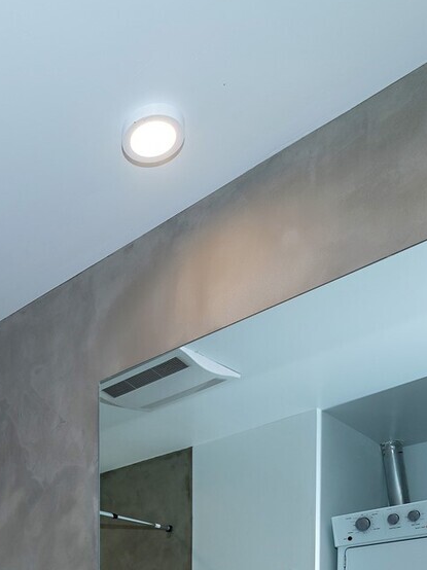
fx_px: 658
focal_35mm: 40
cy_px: 660
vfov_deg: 37.3
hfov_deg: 33.8
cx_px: 34
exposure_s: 1/50
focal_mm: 16
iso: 200
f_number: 6.3
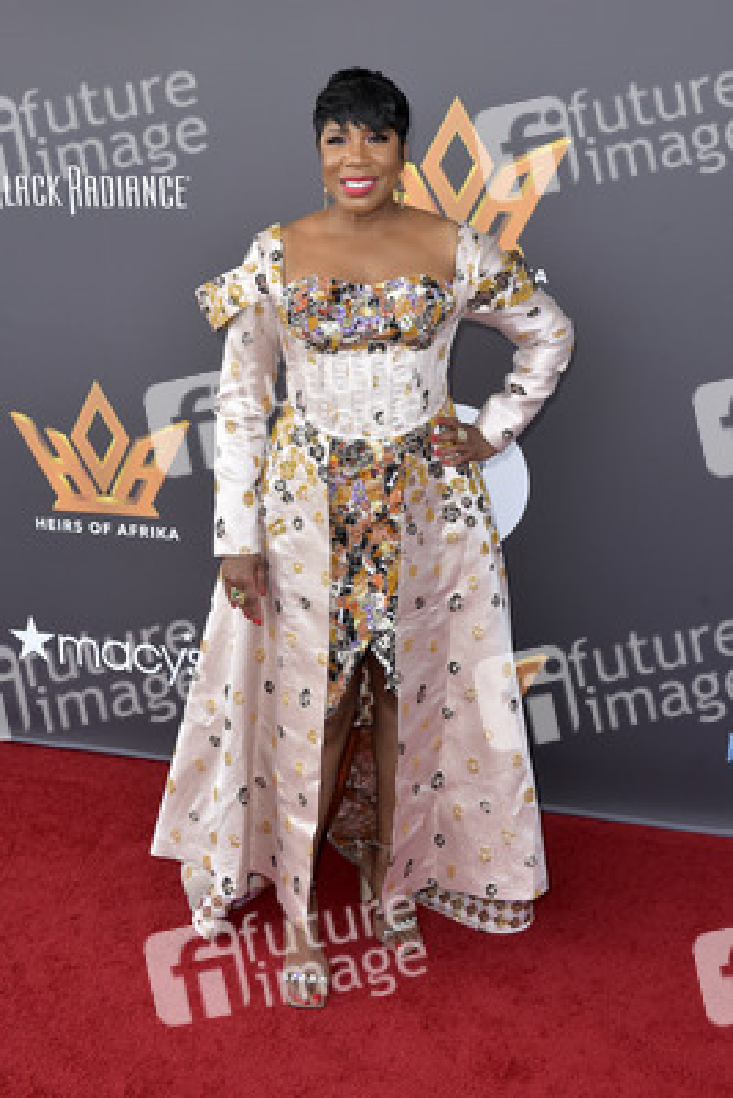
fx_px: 1098
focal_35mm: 36
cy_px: 549
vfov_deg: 53.1
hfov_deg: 36.9
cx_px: 366
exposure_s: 1/250
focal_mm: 36
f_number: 7.1
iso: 160
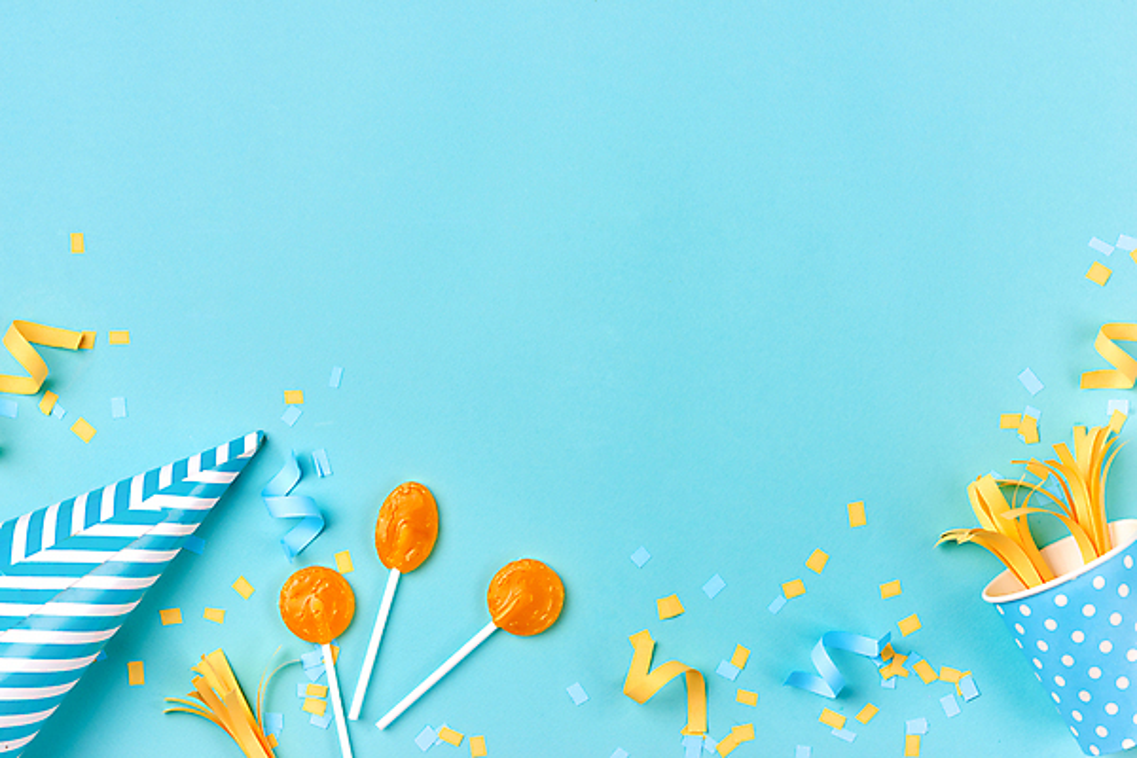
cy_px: 379
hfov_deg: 19.5
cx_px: 568
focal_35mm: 105
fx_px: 3316
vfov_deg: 13.0
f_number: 11
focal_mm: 105
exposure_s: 1/160
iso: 100
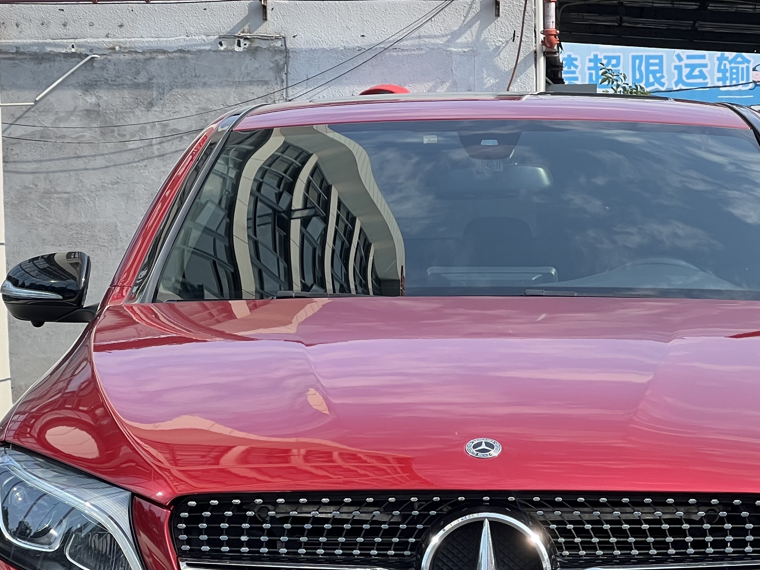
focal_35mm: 141
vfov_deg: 10.5
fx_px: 3095
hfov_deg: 14.0
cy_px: 497
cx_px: 475
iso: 32
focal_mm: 9
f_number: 2.8
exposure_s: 1/304
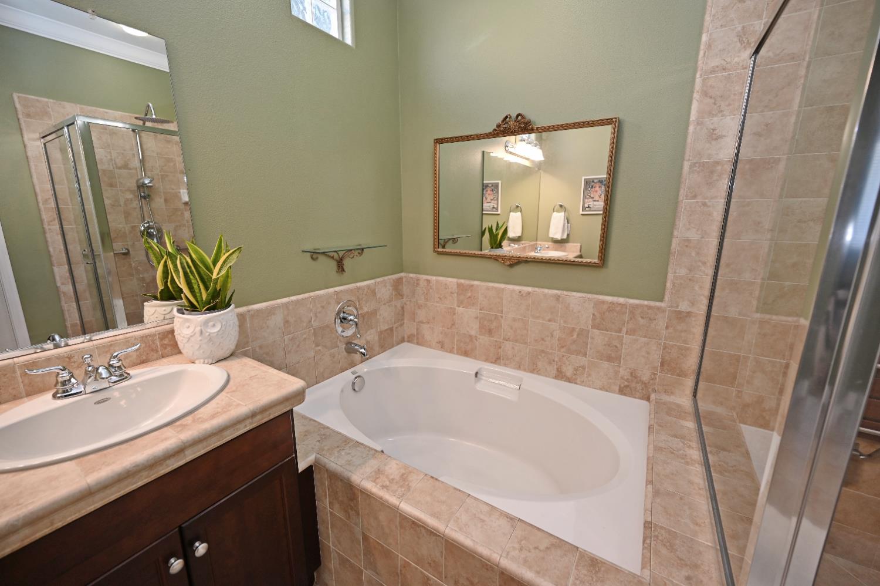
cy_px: 293
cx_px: 440
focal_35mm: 14
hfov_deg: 104.3
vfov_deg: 81.1
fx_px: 342
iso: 360
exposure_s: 1/60
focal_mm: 14
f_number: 4
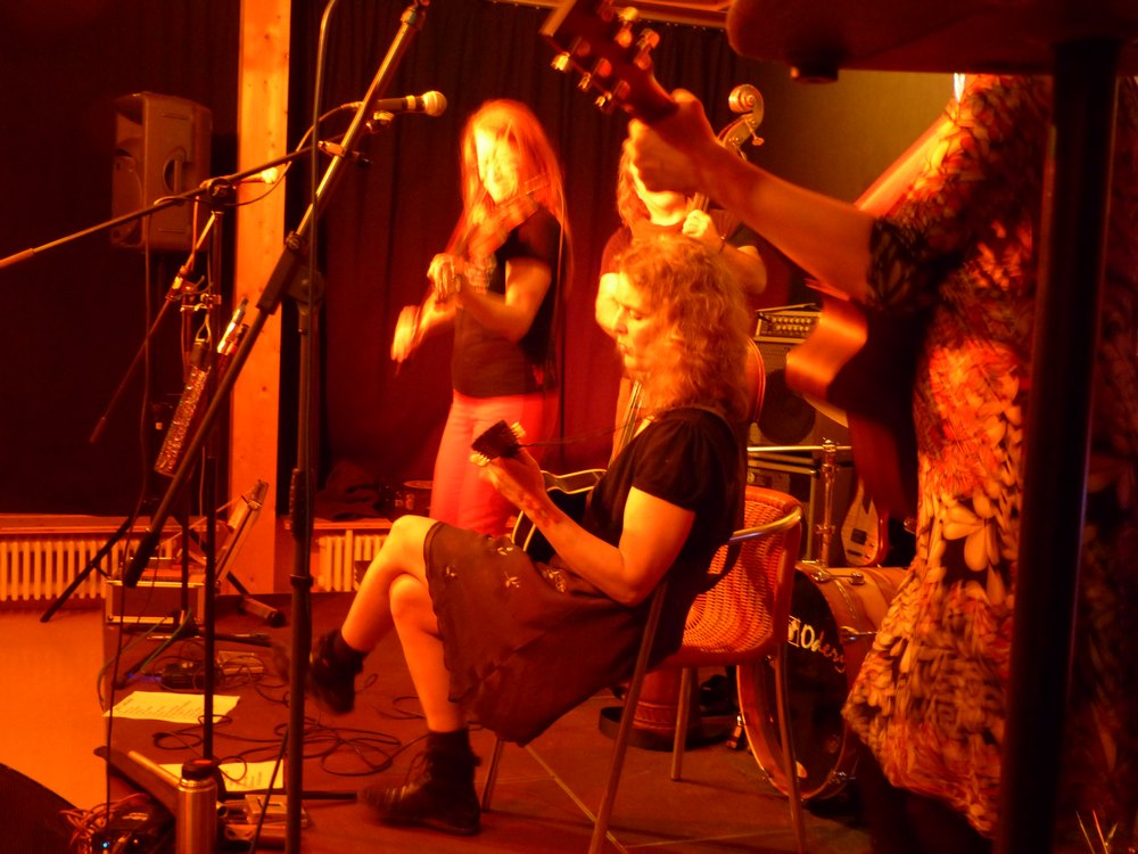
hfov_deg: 46.8
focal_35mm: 40
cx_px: 569
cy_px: 427
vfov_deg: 36.0
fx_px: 1315
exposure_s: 1/4
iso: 400
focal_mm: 7.1
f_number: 2.8
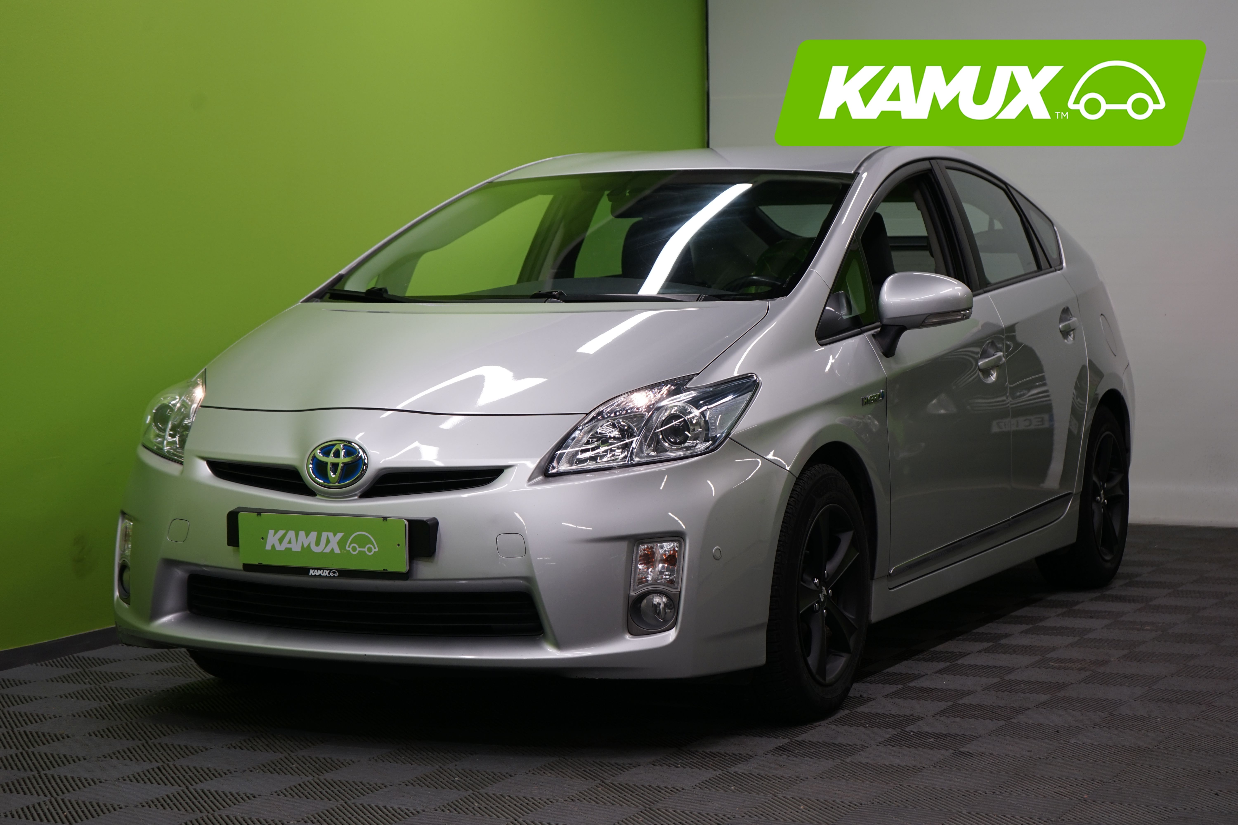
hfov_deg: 28.8
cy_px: 412
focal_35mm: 70
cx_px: 619
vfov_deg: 19.5
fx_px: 2407
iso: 320
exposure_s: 1/50
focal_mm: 70
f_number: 5.6
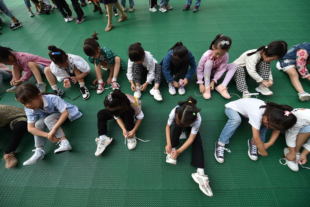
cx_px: 155
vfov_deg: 81.2
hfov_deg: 104.3
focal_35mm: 14
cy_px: 104
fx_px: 120
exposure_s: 1/1250
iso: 250
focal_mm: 14
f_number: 3.5
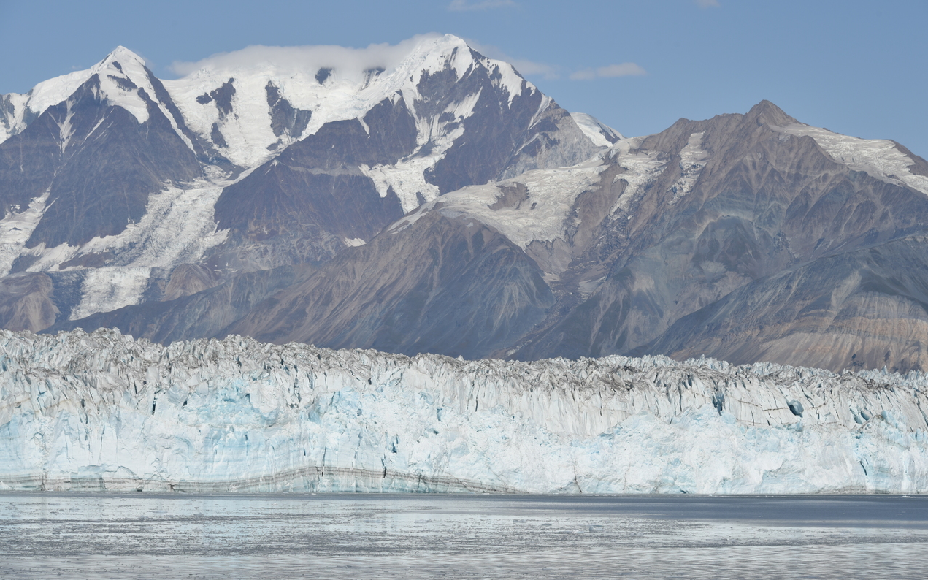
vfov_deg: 11.4
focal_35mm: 115
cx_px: 467
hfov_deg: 18.1
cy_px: 271
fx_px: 2908
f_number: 10
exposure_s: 1/400
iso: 100
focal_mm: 112
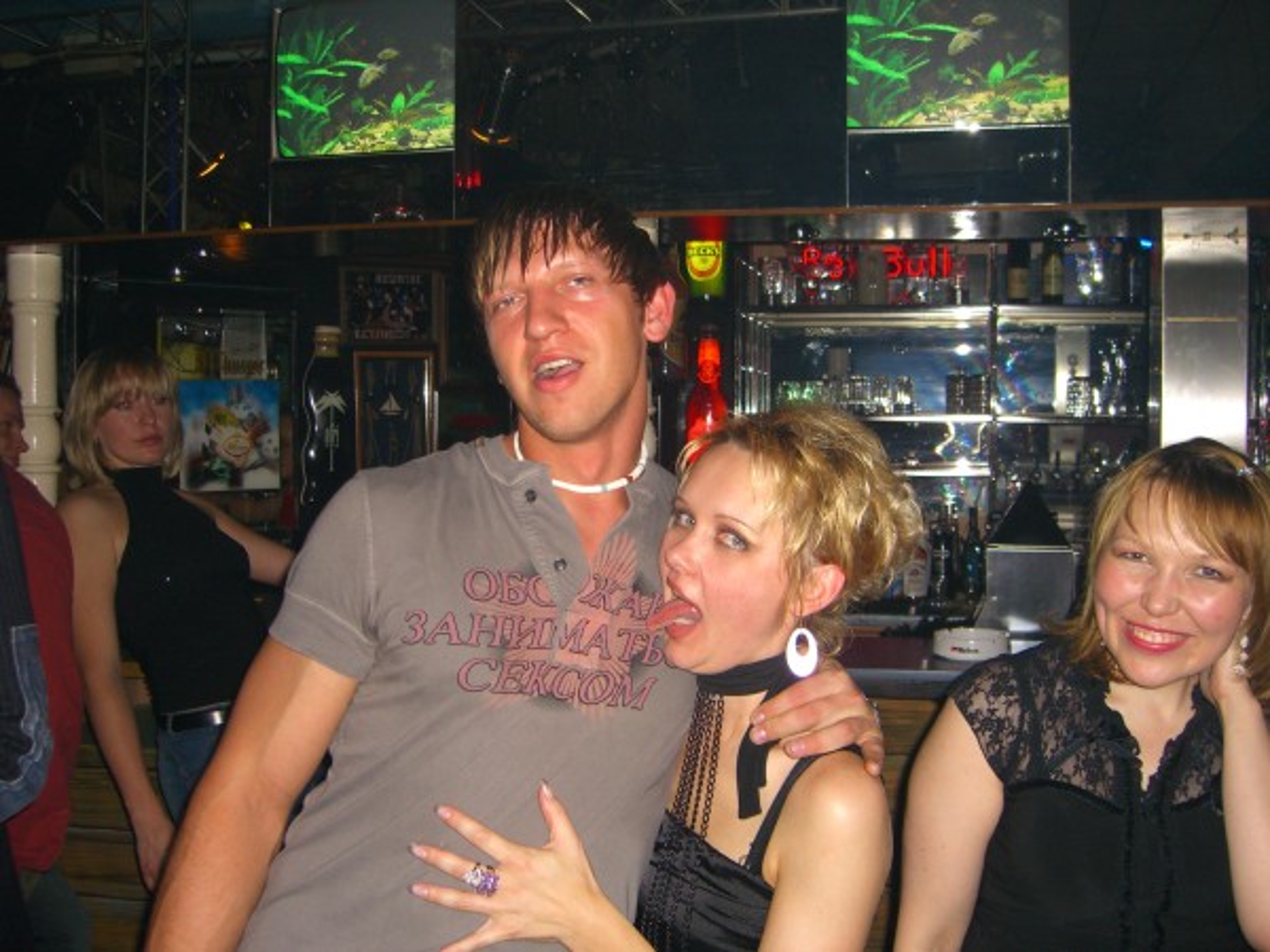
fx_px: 1394
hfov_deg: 49.0
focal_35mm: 38
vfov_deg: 37.7
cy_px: 476
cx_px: 635
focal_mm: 7.9
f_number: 2.8
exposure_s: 1/60
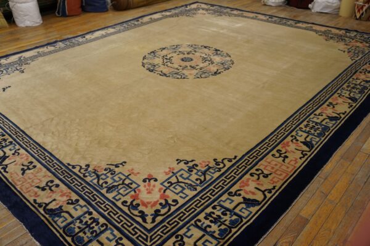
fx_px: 323
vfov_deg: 41.6
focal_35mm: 32
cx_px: 185
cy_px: 123
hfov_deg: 59.5
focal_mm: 21
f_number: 4
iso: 640
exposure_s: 1/60
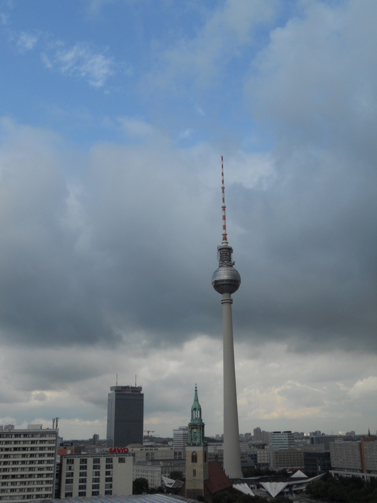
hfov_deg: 37.7
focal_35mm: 38
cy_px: 252
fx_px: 552
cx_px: 188
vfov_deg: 49.0
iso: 80
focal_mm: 6.9
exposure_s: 1/800
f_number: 3.9
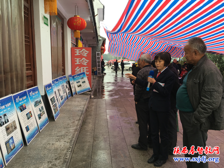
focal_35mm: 29
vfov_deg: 48.2
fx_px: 188
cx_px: 112
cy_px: 84
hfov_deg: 61.7
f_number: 2.2
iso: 32
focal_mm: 4.15
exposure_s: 1/100
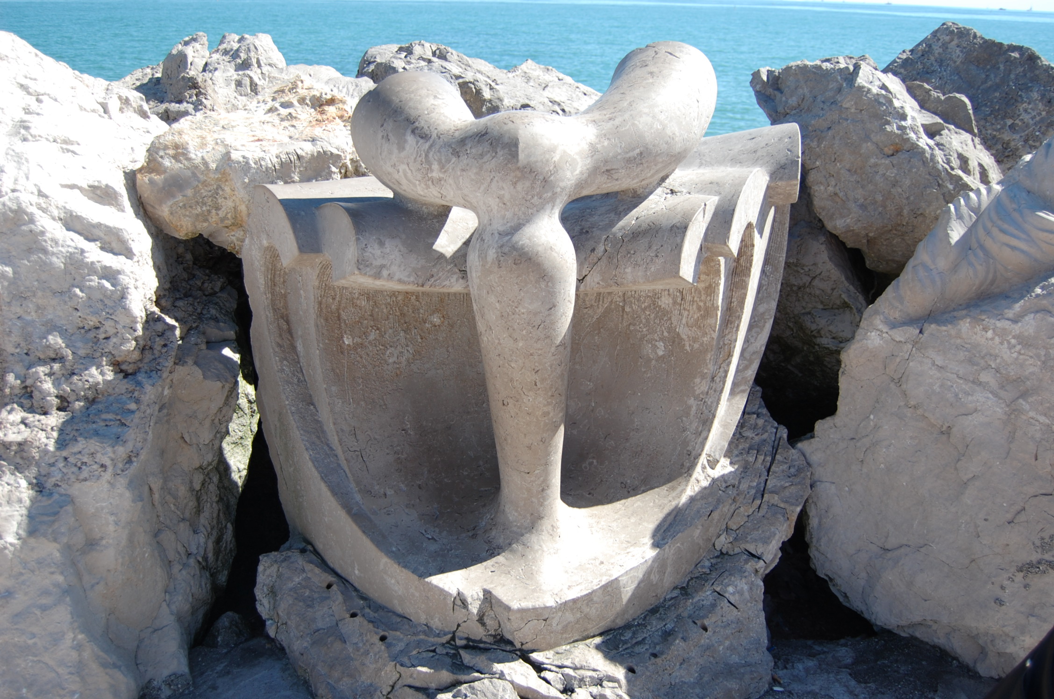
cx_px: 527
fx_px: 877
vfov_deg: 43.5
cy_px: 350
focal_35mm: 30
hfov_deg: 62.0
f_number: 3.8
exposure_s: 1/1000
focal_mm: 20
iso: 200
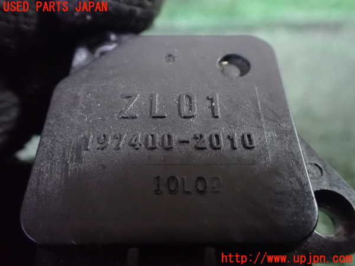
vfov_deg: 46.8
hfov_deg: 60.0
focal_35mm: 30
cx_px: 178
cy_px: 133
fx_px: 308
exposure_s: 1/25
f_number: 2.3
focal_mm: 5.4
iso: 1600
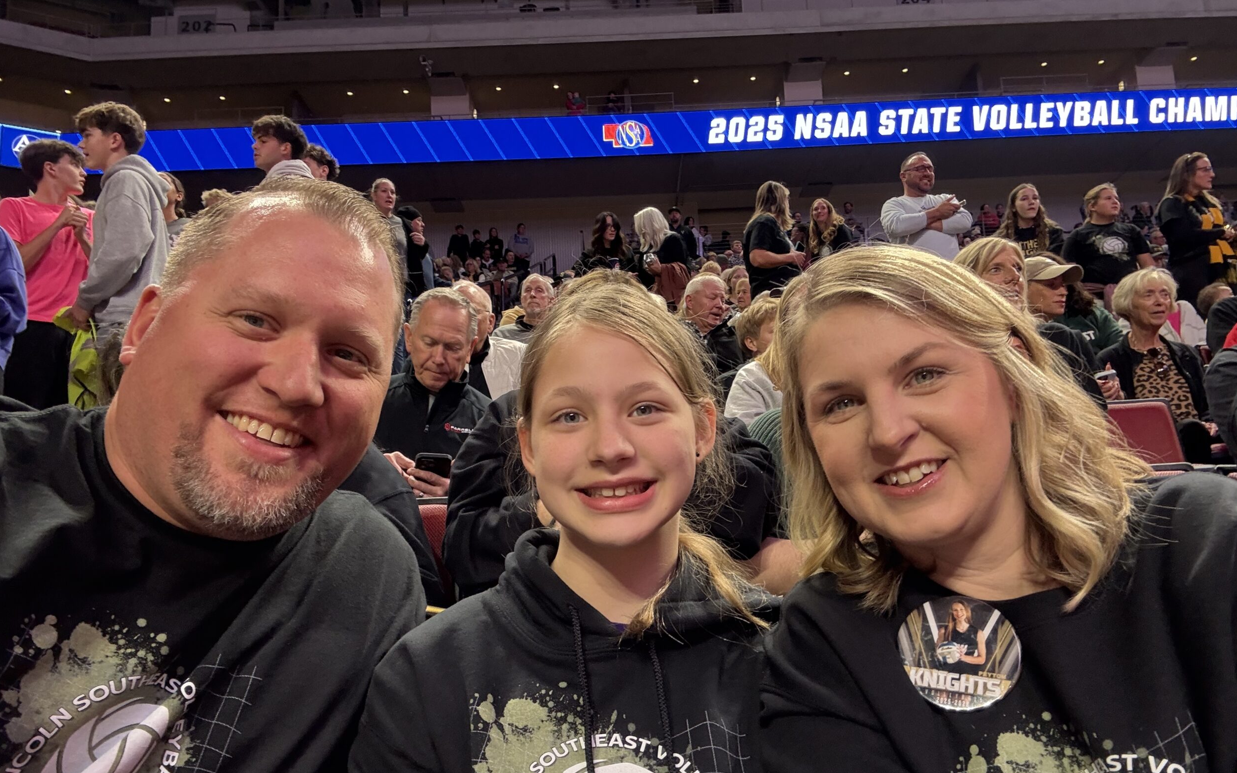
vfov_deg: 49.1
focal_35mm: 25
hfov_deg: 72.5
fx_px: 843
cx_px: 632
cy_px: 435
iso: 125
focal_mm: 2.69
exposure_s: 1/60
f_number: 1.9
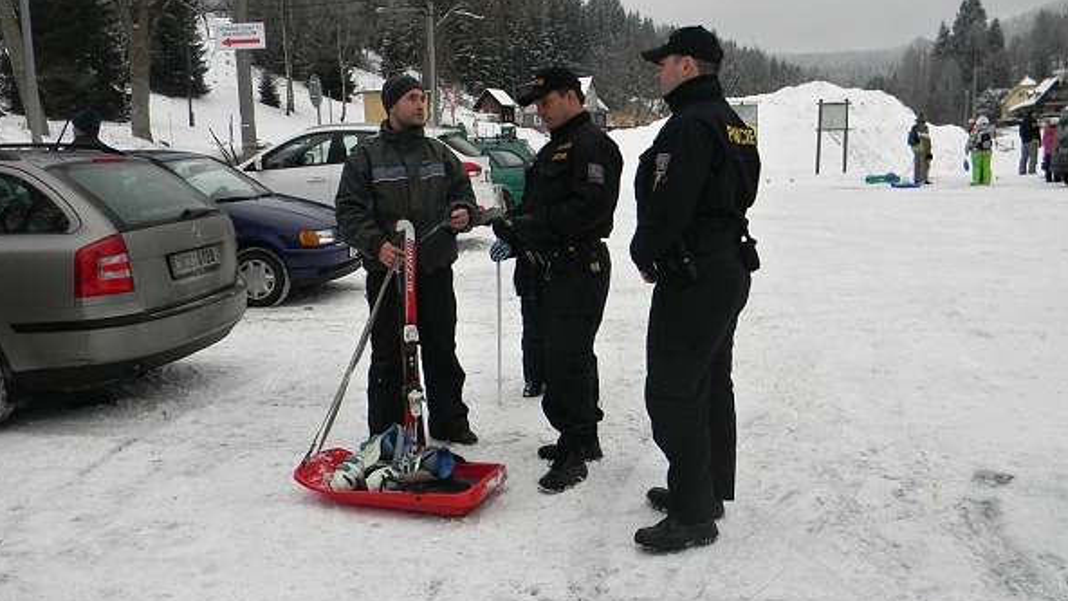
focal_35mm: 33
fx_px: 935
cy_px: 307
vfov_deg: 35.6
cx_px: 509
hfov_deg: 59.5
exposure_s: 1/325
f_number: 3.5
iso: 80
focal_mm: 5
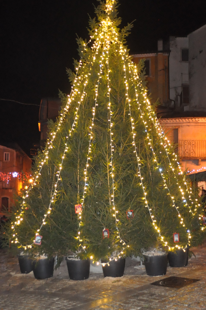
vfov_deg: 46.3
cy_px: 176
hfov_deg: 31.8
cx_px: 101
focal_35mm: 42
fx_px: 361
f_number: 3.8
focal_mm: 22
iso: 3200
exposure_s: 1/40
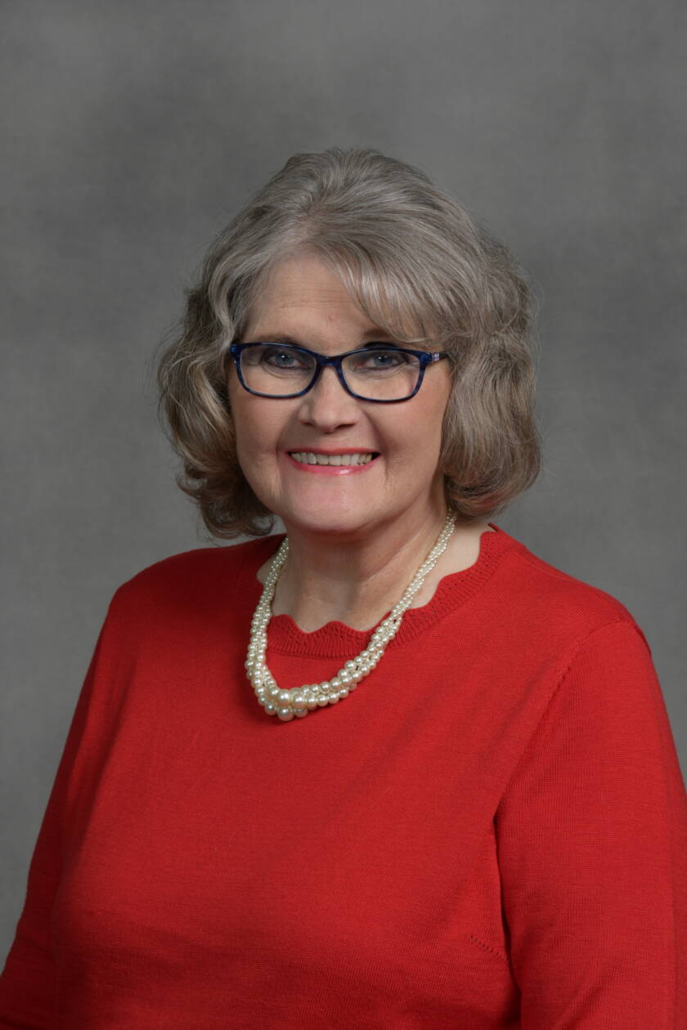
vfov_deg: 14.4
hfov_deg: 9.7
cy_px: 515
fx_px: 4064
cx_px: 344
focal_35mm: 142
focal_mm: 95
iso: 100
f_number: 11
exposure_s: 1/125
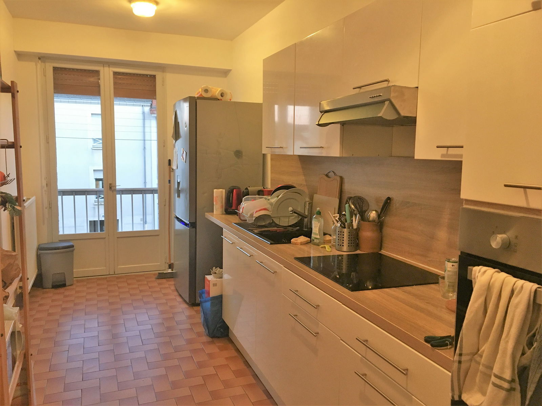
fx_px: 454
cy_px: 203
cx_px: 271
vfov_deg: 48.2
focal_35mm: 29
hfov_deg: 61.7
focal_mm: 4.15
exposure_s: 1/33
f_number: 2.2
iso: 160
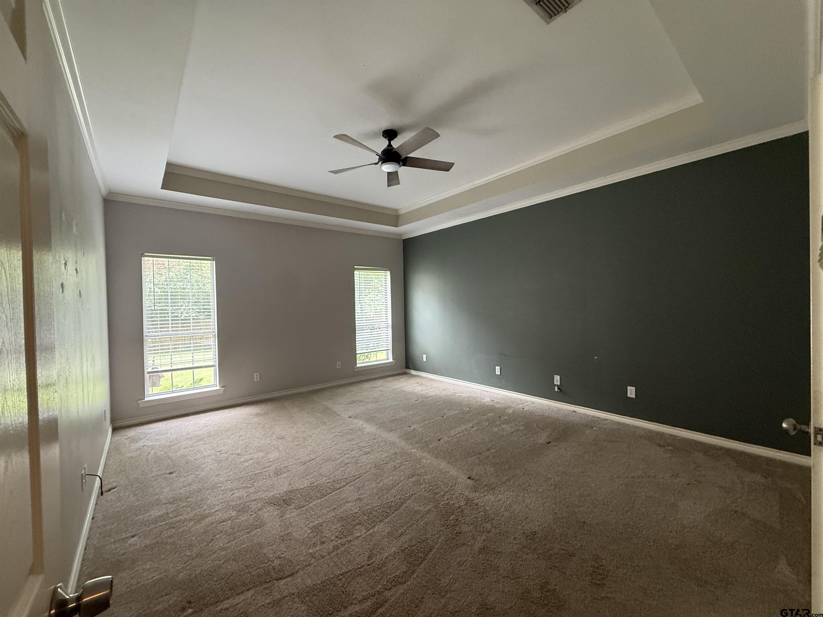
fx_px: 333
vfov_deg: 85.7
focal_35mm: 14
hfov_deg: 102.1
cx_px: 412
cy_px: 308
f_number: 2.2
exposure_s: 1/98
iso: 320
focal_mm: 2.22
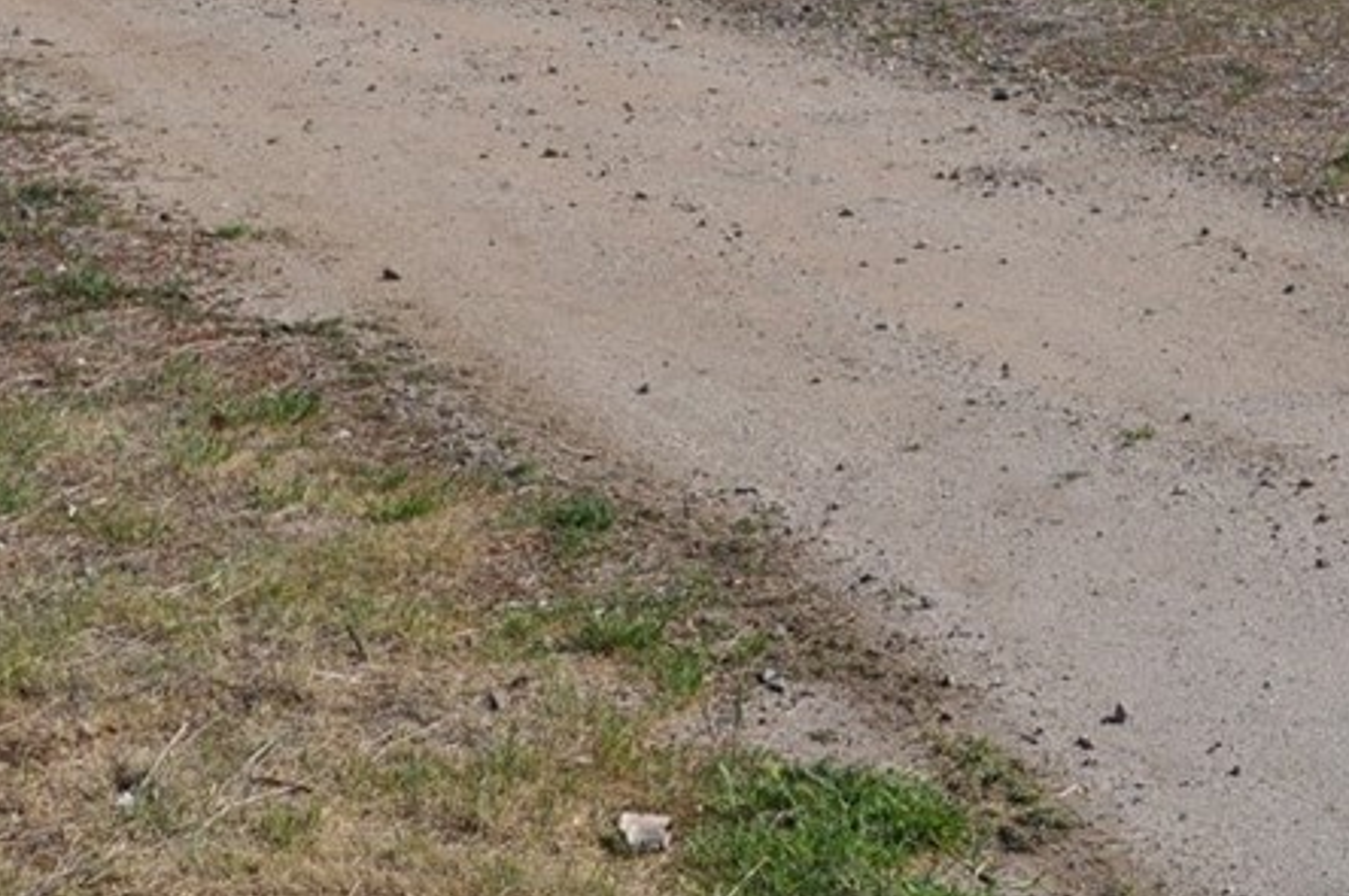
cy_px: -94
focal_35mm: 83
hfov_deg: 24.3
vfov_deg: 15.9
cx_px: 990
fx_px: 3107
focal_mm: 24
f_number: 11
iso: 200
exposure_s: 1/500
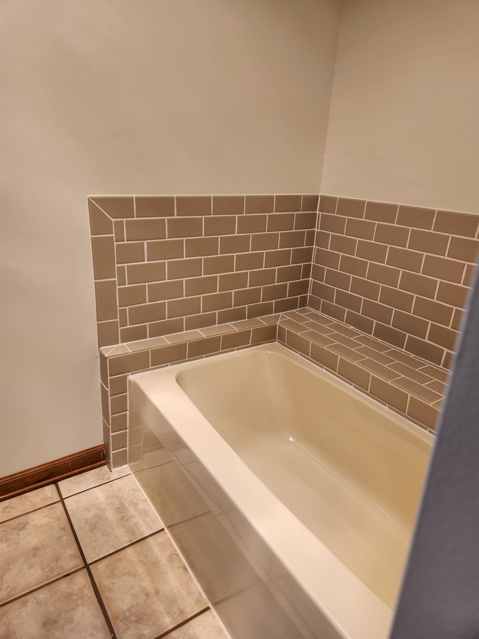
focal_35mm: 23
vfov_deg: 73.9
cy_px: 320
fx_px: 424
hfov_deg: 58.9
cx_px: 240
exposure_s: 1/120
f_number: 1.8
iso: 50
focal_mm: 5.4
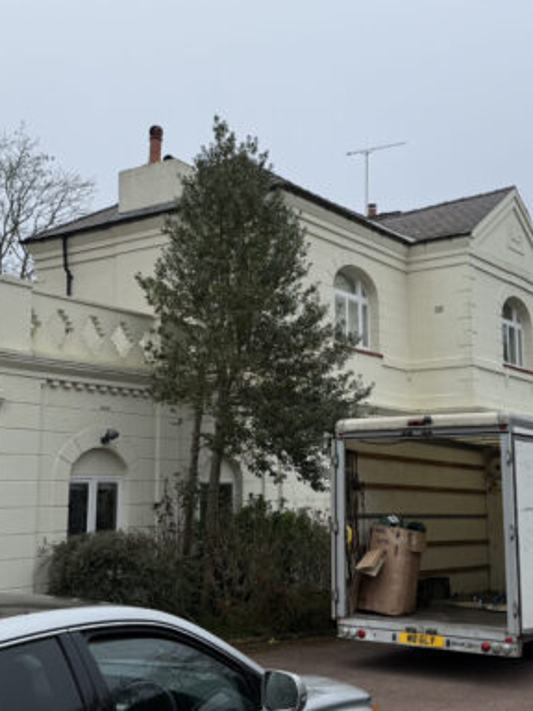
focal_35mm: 25
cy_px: 344
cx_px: 268
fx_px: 513
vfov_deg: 69.4
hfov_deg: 54.9
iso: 80
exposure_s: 1/1689
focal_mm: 6.76
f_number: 1.78
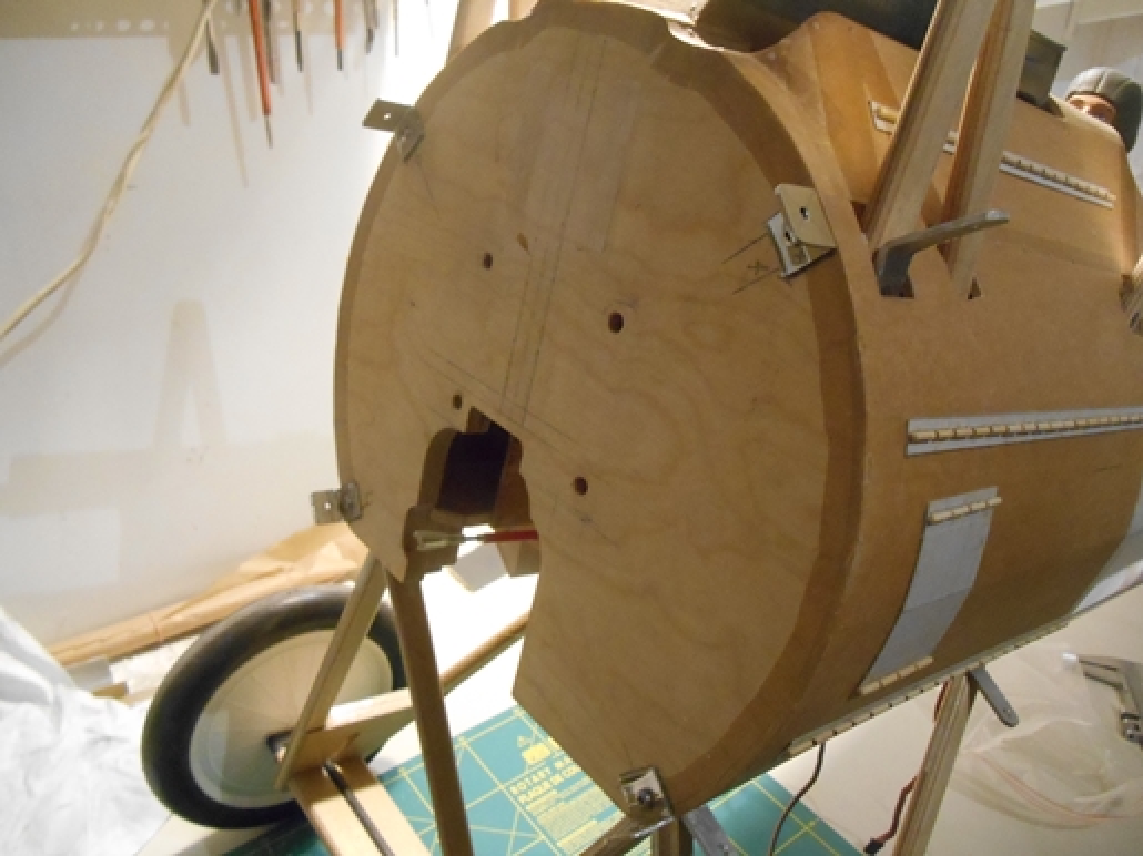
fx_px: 858
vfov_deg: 53.0
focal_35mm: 26
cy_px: 428
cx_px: 572
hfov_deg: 67.3
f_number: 3.4
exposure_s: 1/20
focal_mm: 4.7
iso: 800
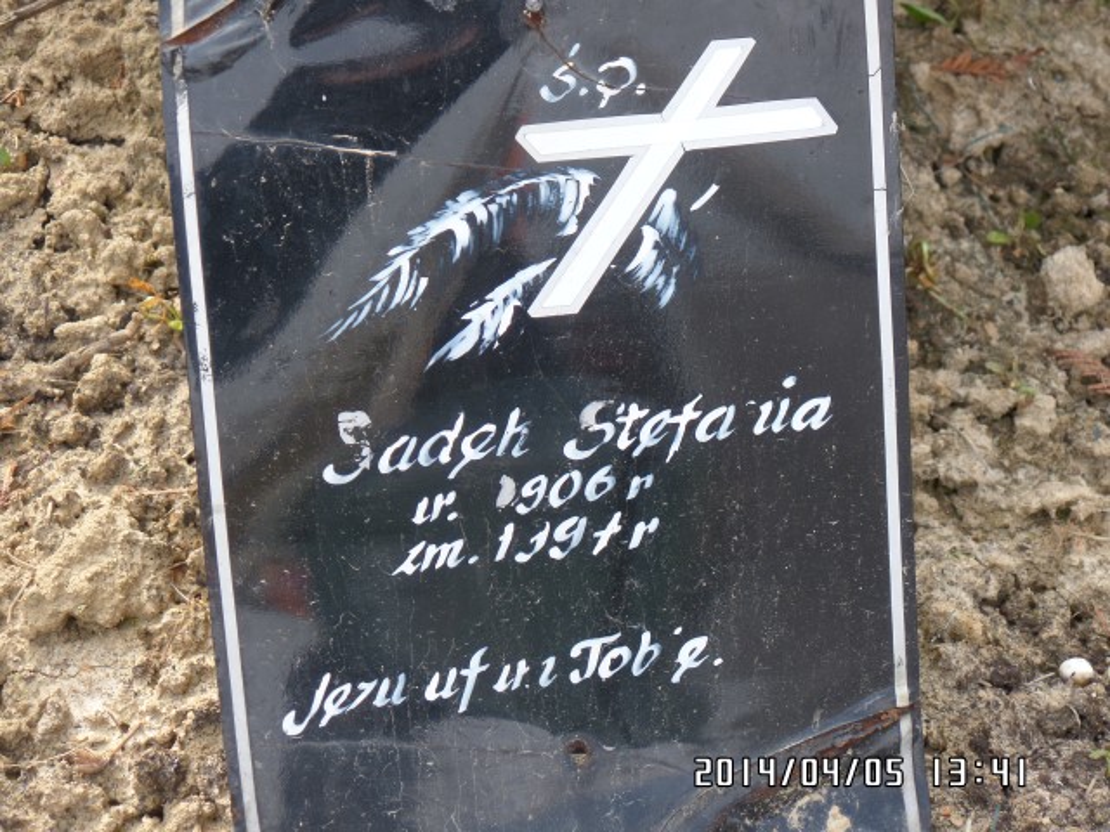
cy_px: 416
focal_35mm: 141
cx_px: 555
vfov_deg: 10.5
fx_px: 4521
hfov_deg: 14.0
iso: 100
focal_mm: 25.2
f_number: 4.2
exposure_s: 1/125
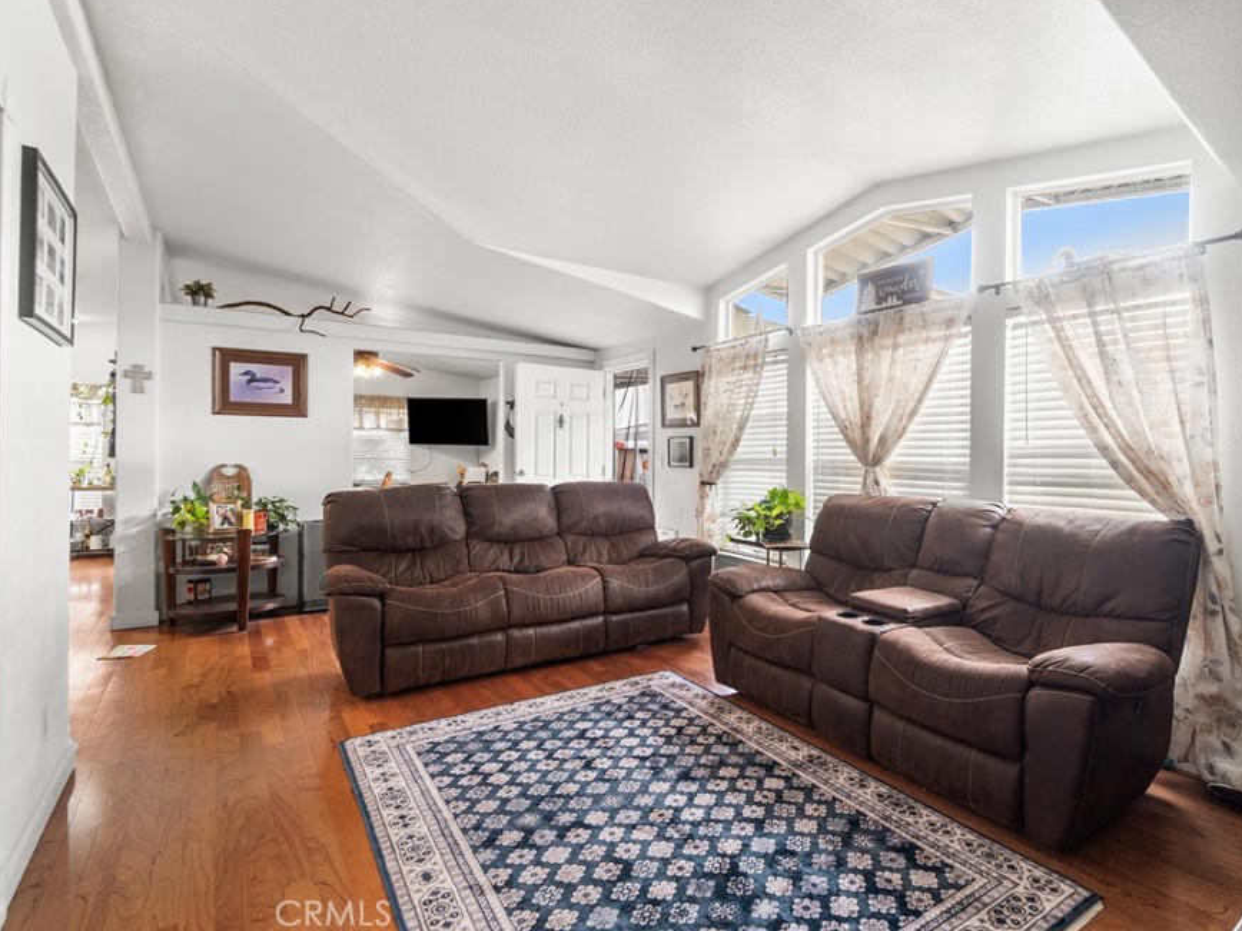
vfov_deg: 74.7
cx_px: 720
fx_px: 610
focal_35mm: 17
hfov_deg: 90.3
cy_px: 446
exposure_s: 1/4
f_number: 7.1
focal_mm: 10
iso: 320
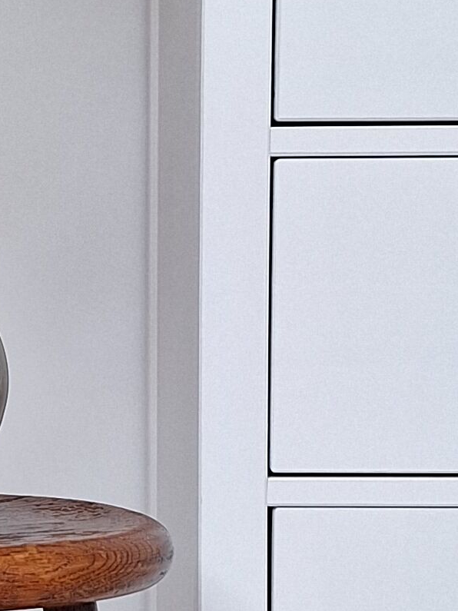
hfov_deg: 12.3
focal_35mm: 118
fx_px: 2082
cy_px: 390
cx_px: -75
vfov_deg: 16.7
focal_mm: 5.54
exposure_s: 1/100
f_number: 1.8
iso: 64
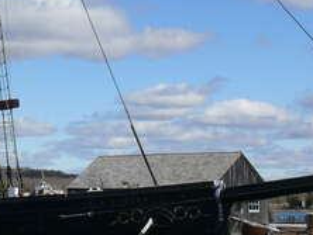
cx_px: -89
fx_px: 1095
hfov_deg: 15.5
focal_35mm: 121
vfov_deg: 12.2
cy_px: 32
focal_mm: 7.4
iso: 100
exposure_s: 1/400
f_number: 8
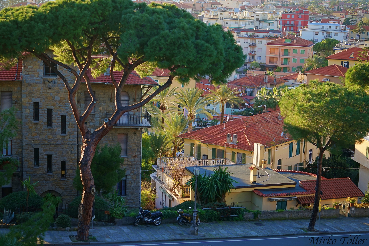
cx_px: 184
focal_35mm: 70
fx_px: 717
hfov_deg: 28.8
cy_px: 123
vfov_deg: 19.5
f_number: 4
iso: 125
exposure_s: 1/160
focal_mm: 70
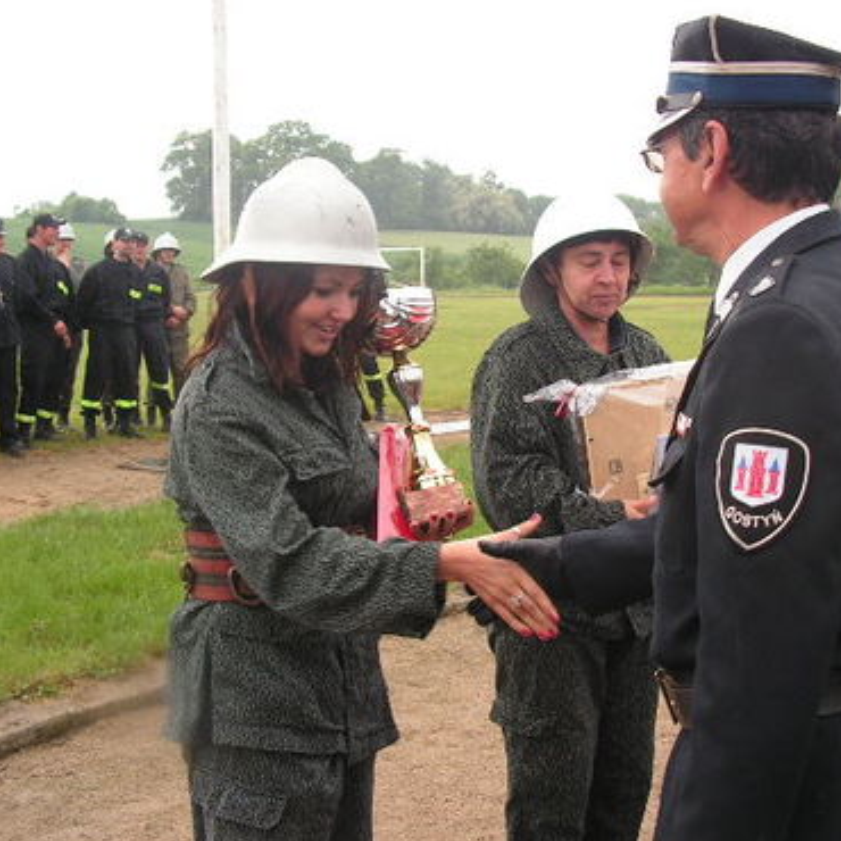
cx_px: 525
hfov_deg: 31.0
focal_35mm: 55
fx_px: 1512
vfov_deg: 31.1
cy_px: 422
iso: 64
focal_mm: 7.8
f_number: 3.2
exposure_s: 1/100
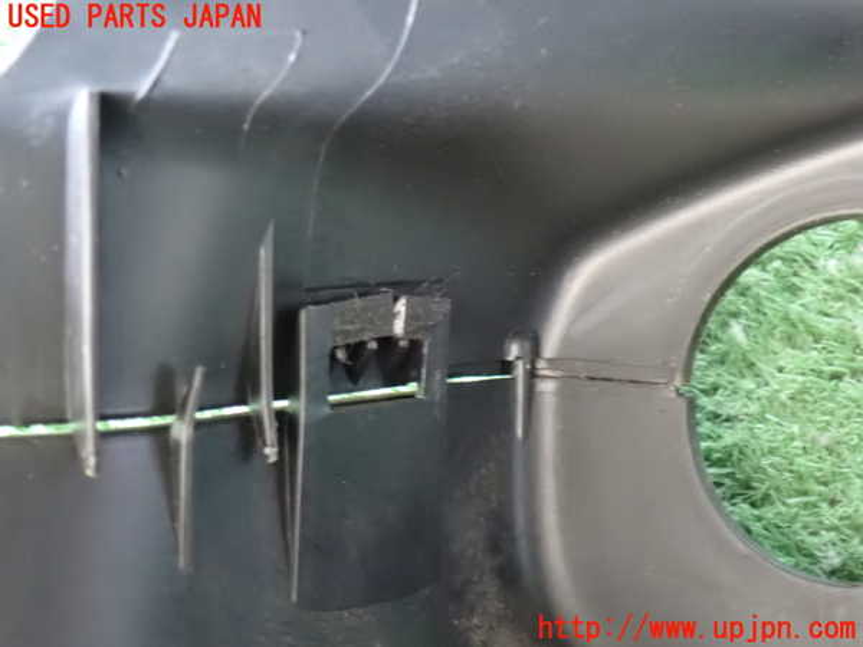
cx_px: 432
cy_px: 324
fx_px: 2343
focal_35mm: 94
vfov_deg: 15.7
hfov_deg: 20.9
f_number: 4.7
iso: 1600
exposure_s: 1/10
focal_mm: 16.79
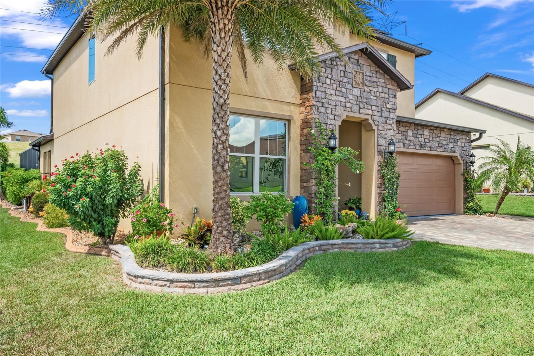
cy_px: 178
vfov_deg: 47.9
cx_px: 267
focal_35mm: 27
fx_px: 400
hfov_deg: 67.4
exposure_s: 1/60
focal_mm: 18
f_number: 8
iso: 100
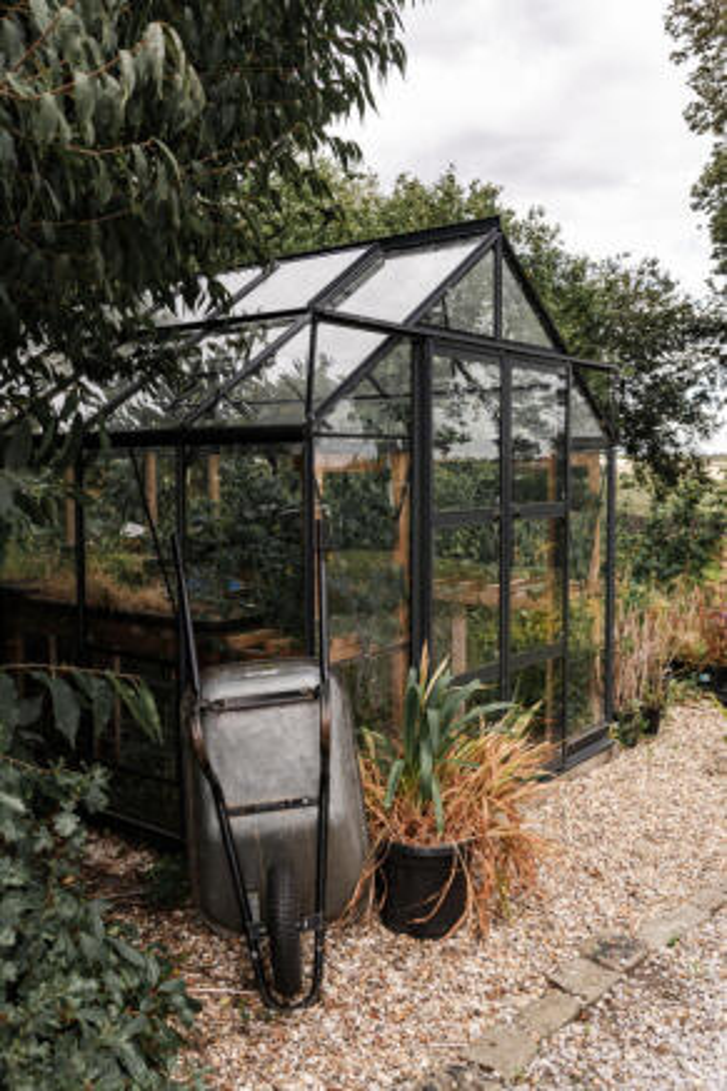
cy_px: 546
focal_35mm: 30
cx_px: 364
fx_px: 909
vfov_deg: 61.9
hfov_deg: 43.6
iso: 500
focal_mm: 30
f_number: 7.1
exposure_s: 1/800
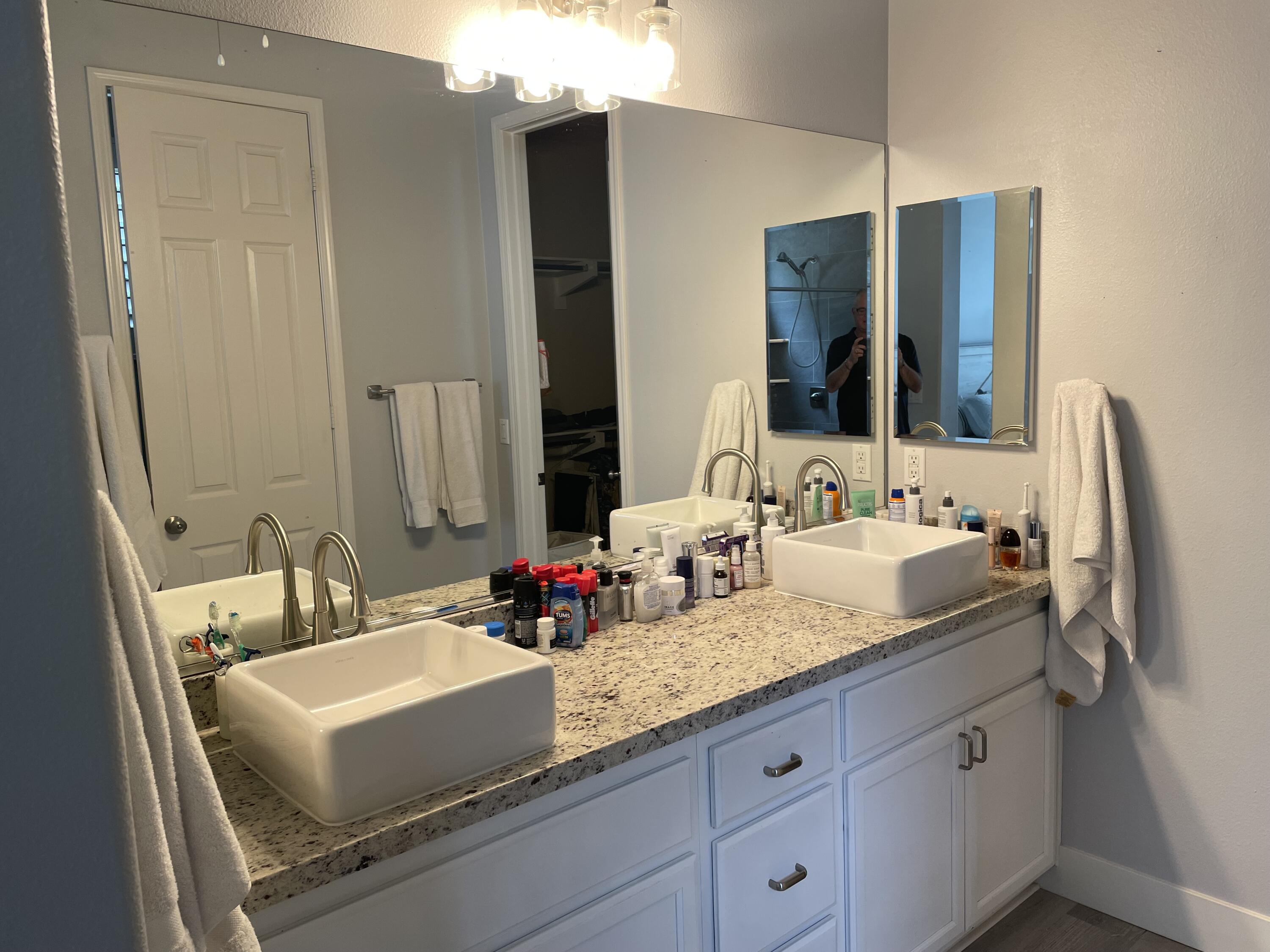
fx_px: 954
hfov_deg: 67.3
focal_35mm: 26
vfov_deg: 53.1
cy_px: 476
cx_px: 635
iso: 64
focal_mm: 4.2
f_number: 1.6
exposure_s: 1/60
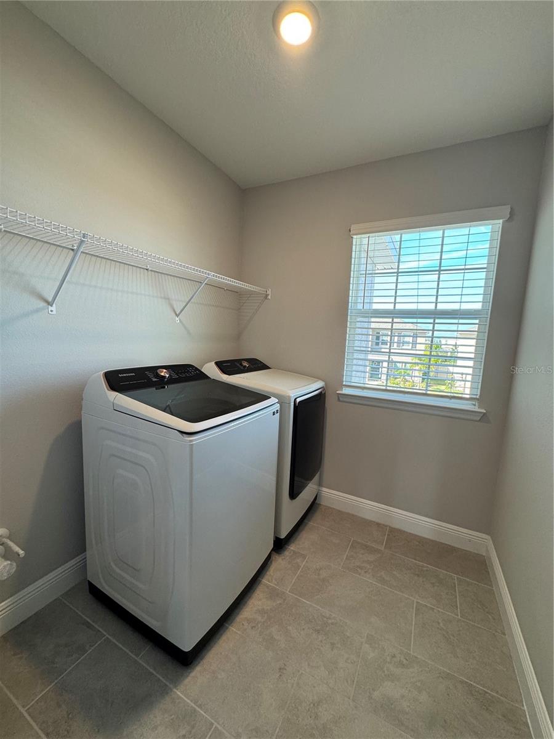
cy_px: 370
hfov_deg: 85.7
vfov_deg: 102.1
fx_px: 299
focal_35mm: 14
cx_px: 277
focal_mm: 2.22
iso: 200
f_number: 2.2
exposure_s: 1/120
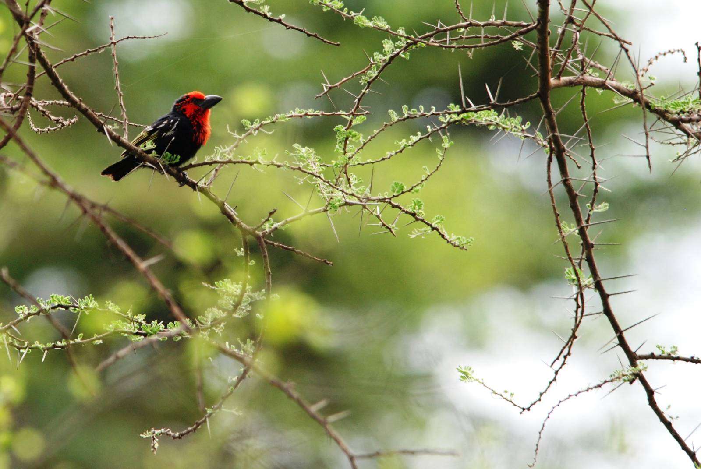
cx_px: 350
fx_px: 11112
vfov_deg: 2.4
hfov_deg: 3.6
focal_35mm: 570
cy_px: 234
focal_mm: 380
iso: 400
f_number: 6.3
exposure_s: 1/100
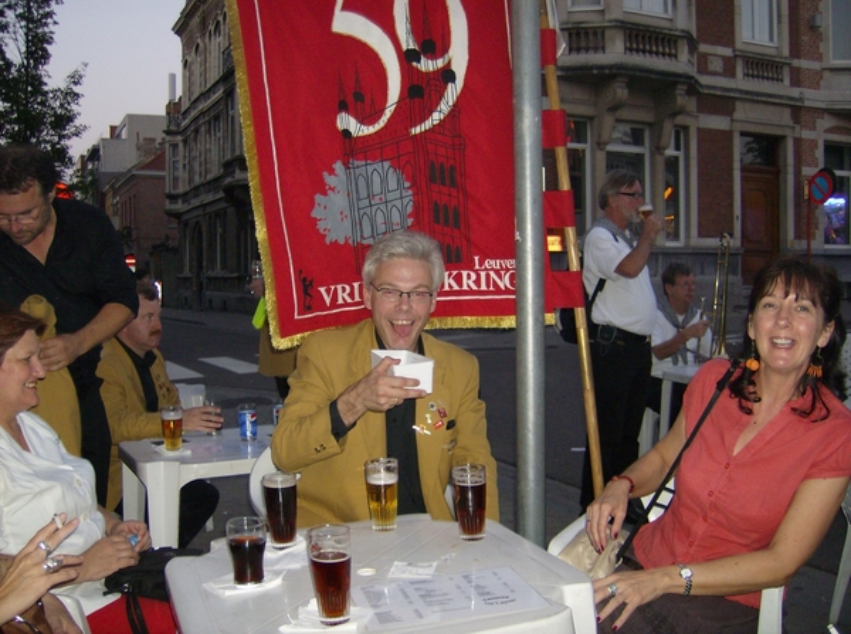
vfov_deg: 39.5
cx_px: 426
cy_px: 317
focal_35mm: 36
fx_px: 883
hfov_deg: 51.5
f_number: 2.8
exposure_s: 1/60
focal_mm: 6
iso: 200
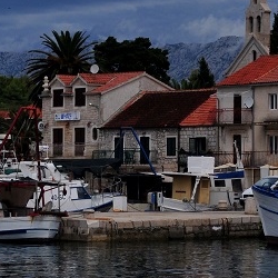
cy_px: 242
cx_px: 113
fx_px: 1663
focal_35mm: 183
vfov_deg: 9.5
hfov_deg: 9.6
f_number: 11
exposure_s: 1/1000
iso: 250
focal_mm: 36
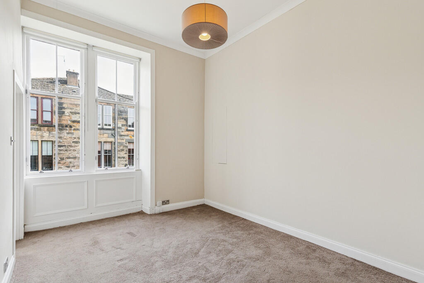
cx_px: 212
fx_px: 188
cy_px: 142
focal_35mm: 16
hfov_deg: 96.7
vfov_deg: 73.8
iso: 640
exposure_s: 1/100
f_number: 8
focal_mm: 16
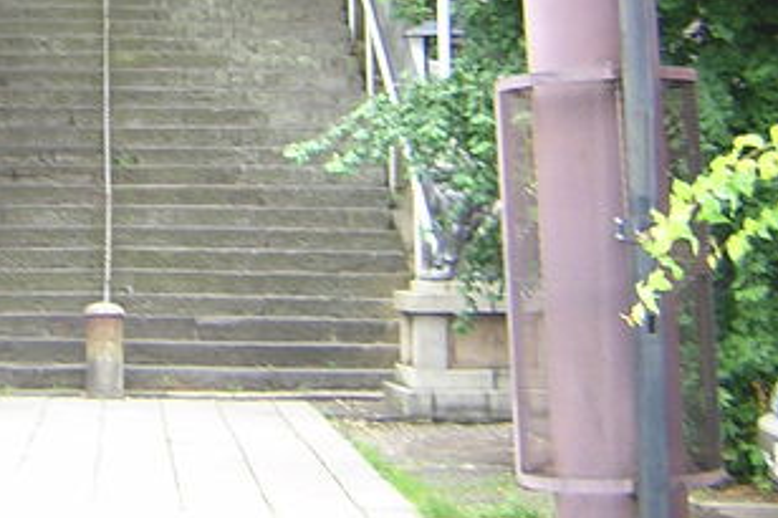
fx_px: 1706
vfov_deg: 16.6
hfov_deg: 24.7
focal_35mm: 79
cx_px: 25
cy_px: -75
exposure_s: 1/23.5
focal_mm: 4.7
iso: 100
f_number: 2.6
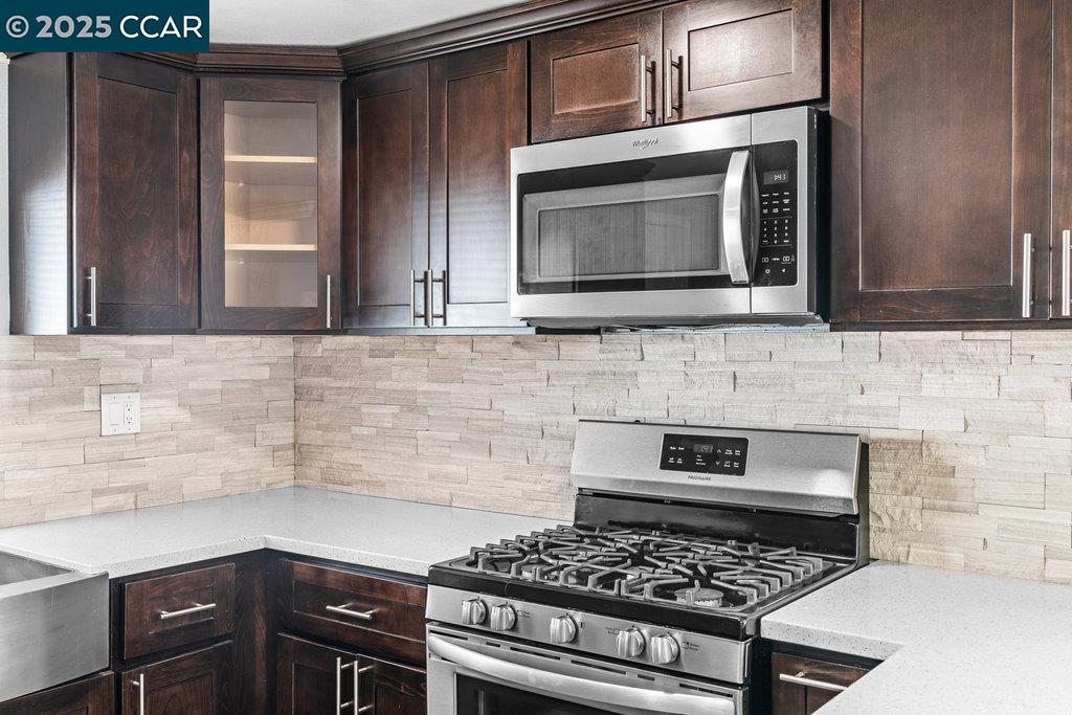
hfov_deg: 54.4
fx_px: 1042
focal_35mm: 35
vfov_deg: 37.9
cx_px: 536
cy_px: 358
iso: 100
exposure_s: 1/1.67
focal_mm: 35
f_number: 5.6
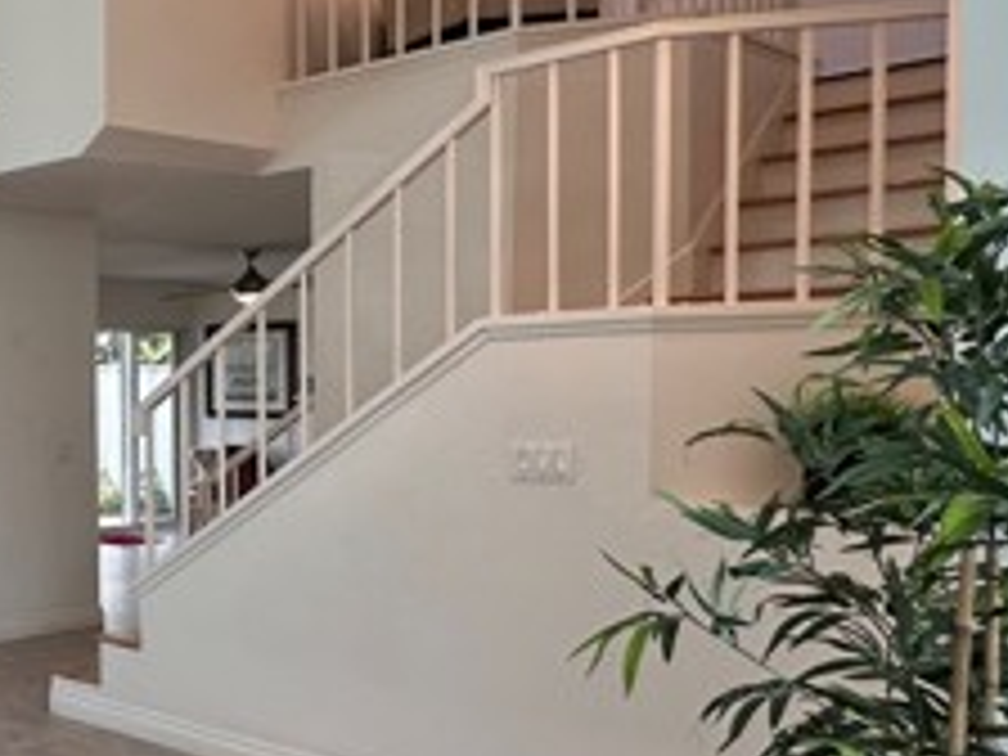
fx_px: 1165
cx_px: -346
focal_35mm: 40
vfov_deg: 35.9
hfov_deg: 32.7
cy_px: 418
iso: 50
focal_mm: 2.22
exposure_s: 1/120
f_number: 2.2
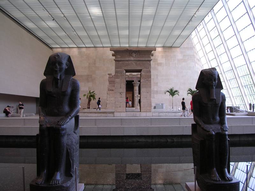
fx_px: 280
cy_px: 96
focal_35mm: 38
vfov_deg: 37.7
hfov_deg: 49.0
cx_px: 128
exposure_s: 1/87.1
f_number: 2.8
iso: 100
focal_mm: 5.8
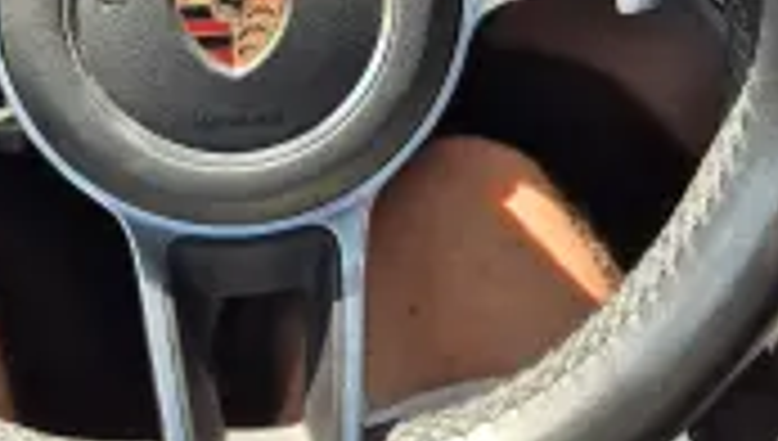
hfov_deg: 39.2
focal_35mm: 52
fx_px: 1075
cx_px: 247
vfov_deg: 20.8
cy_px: -153
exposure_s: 1/180
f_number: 1.8
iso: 25
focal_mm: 5.4
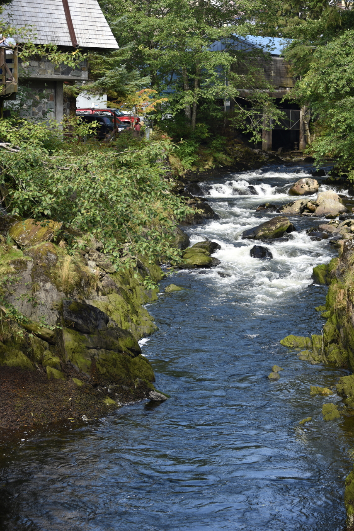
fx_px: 1209
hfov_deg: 16.7
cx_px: 177
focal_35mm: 82
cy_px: 266
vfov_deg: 24.8
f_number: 5
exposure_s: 1/200
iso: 110
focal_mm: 82
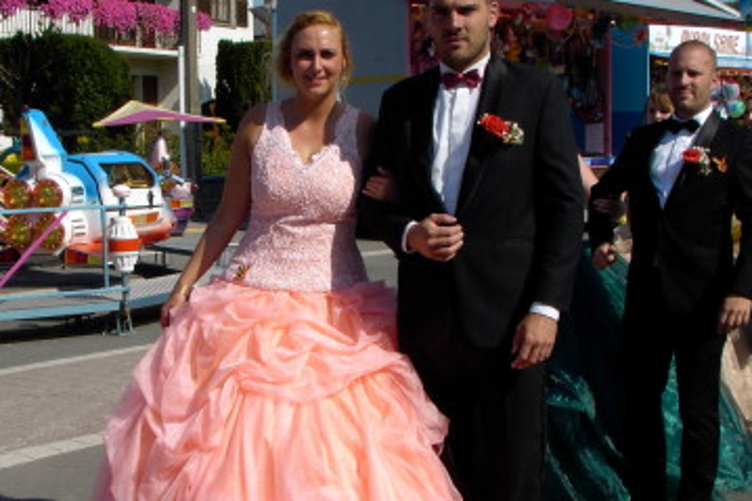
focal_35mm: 64
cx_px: 306
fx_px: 1336
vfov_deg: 21.2
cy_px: 277
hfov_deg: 31.4
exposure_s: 1/390
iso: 70
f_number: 5.6
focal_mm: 7.1
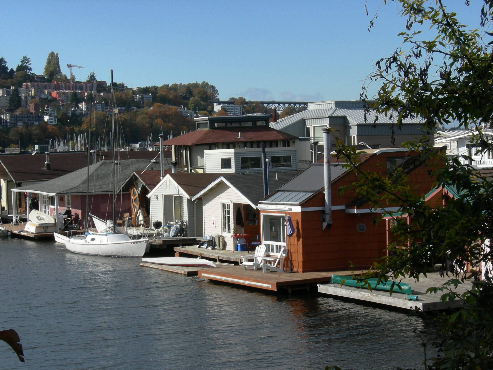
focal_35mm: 85
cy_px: 185
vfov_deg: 17.4
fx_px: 1211
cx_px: 246
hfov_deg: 23.0
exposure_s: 1/293
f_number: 7.3
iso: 64
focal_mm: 17.7
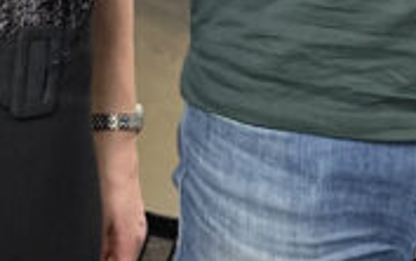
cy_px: -480
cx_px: 52
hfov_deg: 13.1
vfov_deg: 7.4
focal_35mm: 159
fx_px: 1804
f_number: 1.6
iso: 125
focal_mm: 4.2
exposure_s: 1/60
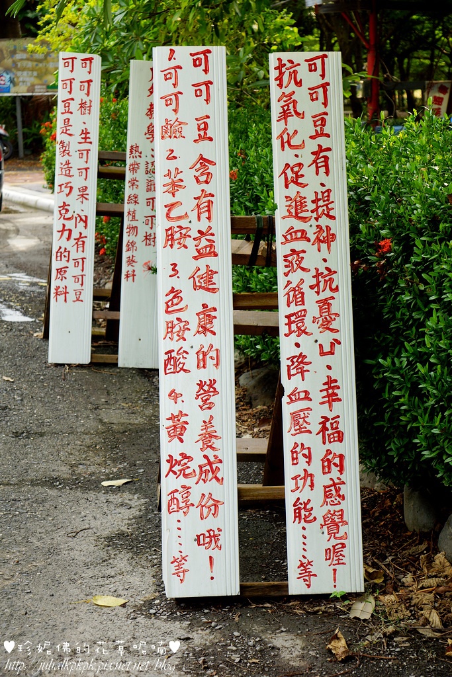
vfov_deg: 27.0
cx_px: 226
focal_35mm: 75
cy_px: 338
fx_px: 1412
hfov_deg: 18.2
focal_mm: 50
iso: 100
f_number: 6.3
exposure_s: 1/80
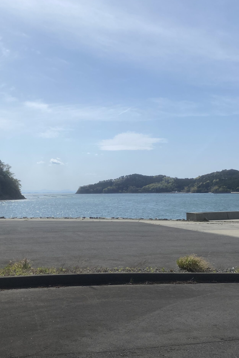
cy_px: 175
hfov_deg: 35.6
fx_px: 368
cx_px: 82
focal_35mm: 37
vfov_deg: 51.9
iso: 32
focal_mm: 4.25
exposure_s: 1/8197
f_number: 1.8
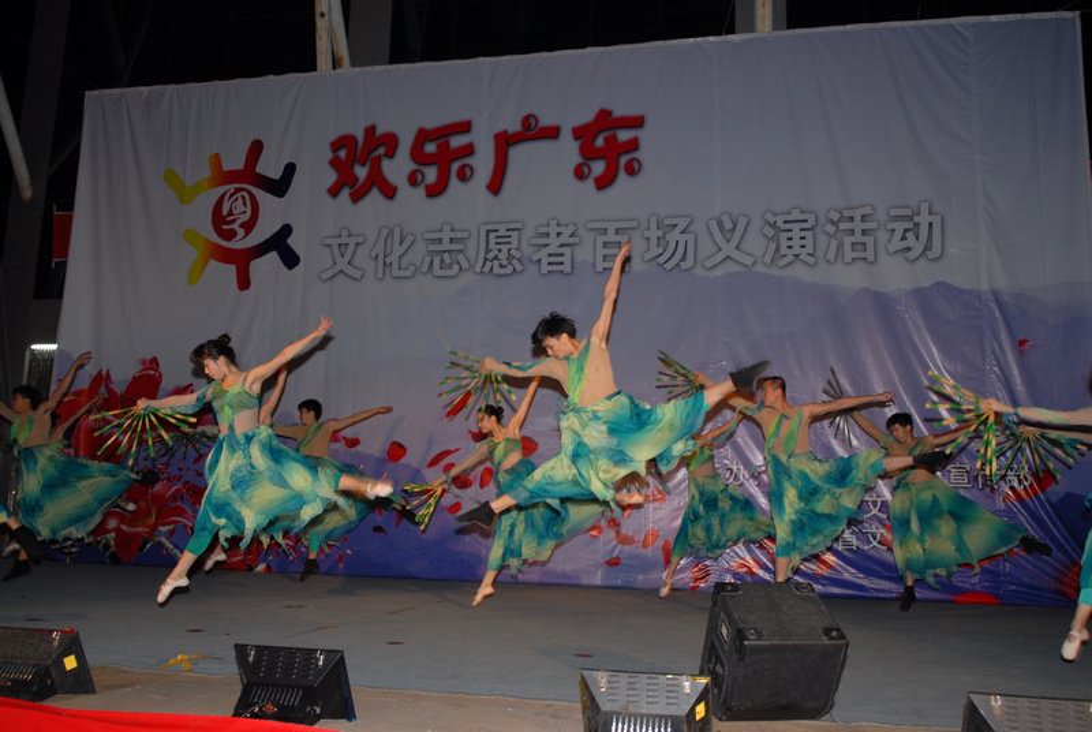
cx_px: 546
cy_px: 366
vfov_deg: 43.7
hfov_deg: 61.9
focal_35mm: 30
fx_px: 911
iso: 200
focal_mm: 20
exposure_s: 1/60
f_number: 4.5
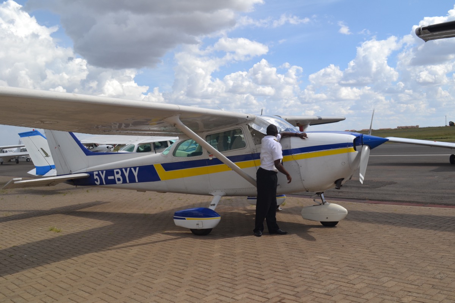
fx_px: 417
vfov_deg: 40.0
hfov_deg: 57.2
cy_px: 152
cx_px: 228
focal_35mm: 33
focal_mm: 22
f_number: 9
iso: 100
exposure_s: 1/200
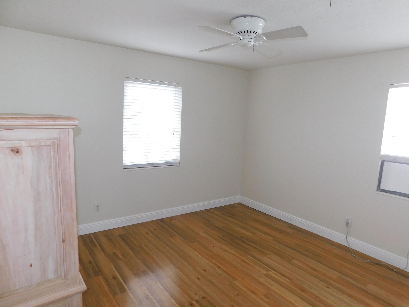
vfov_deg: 58.9
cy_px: 154
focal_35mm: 23
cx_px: 204
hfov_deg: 73.9
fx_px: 272
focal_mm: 4
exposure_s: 1/30
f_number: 3
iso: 125
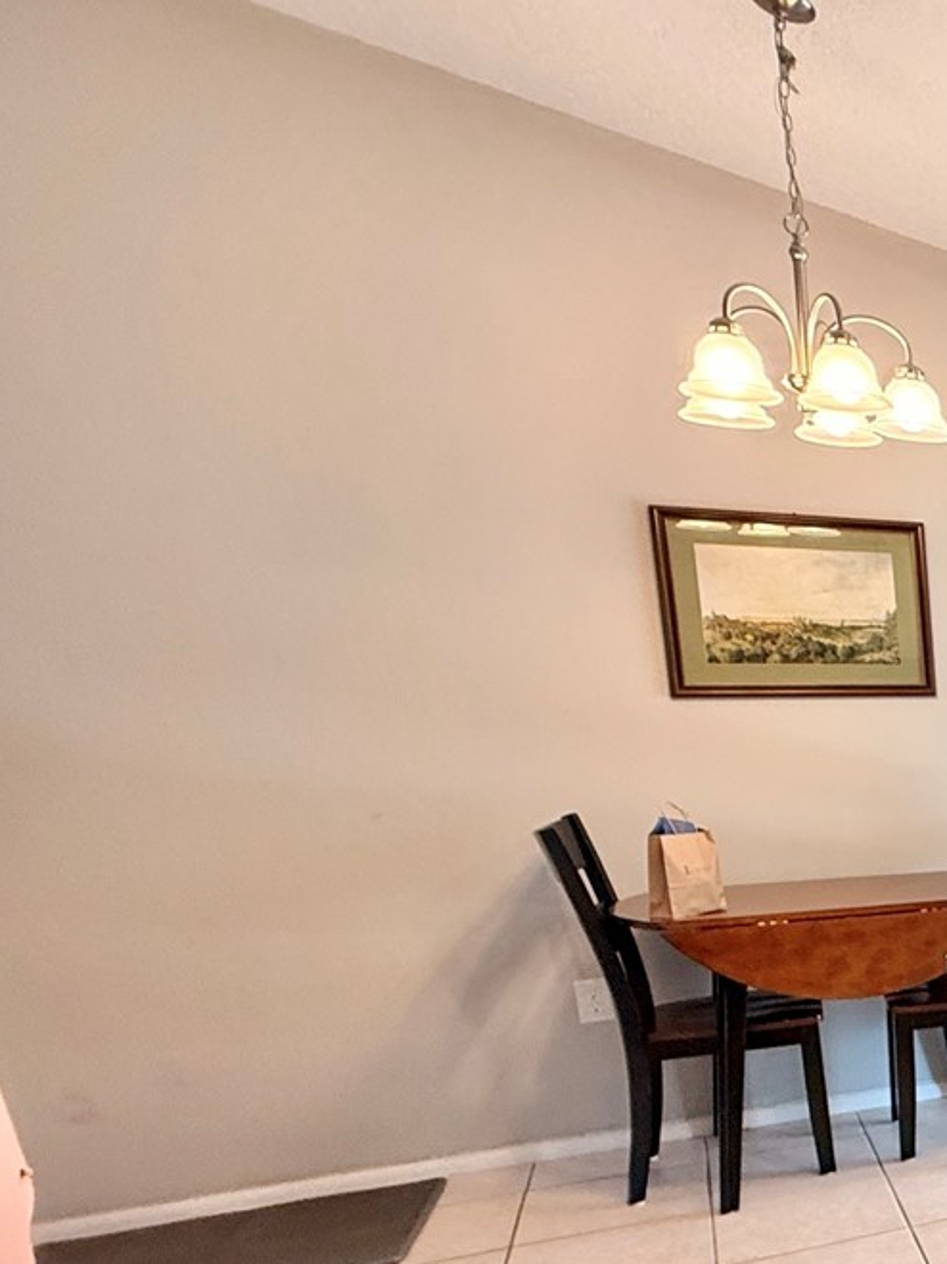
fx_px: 1241
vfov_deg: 52.2
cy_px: 903
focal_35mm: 34
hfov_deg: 26.1
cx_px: 1513
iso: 200
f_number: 2.2
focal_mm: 2.22
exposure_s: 1/60
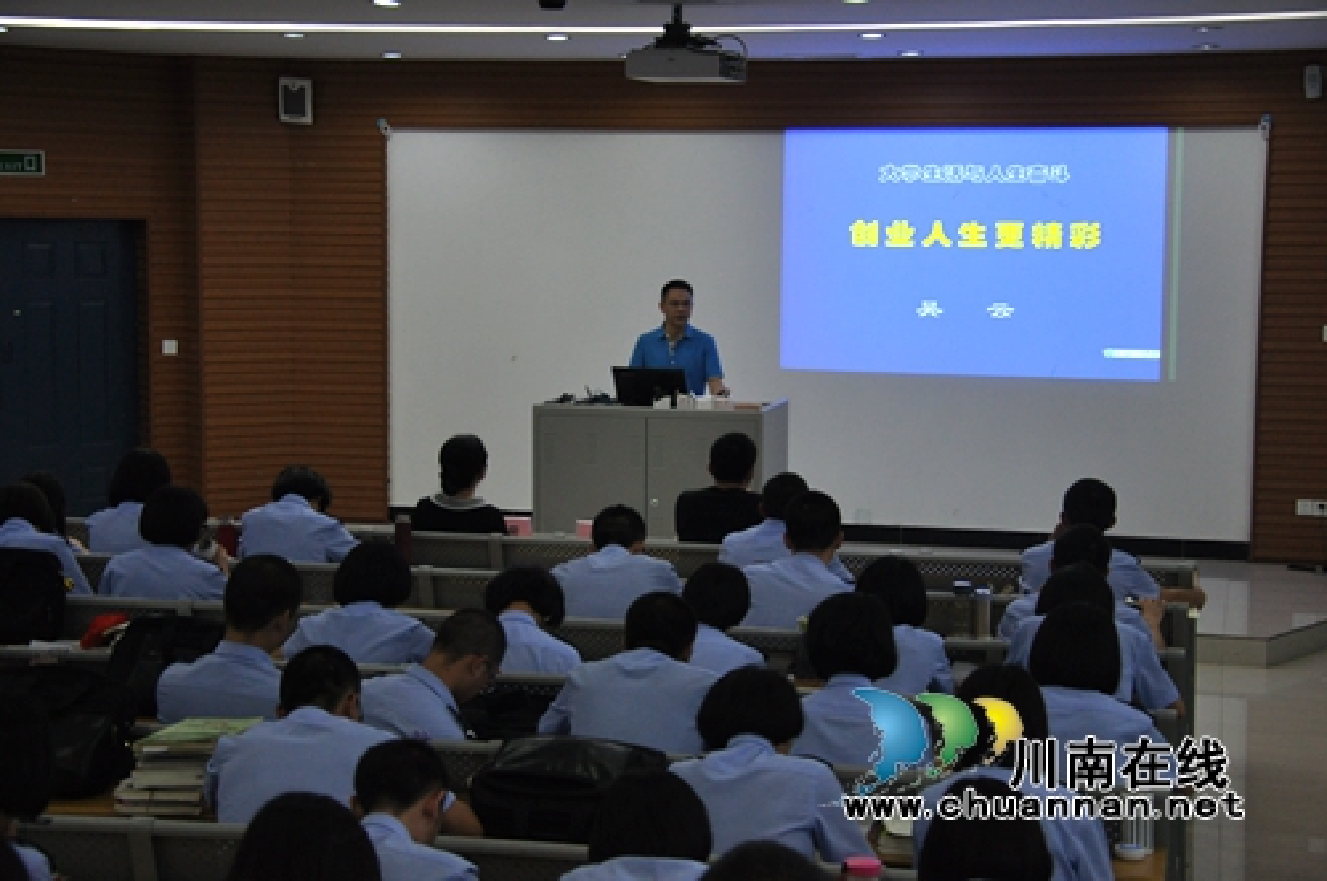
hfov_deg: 29.9
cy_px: 440
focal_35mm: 68
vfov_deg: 20.1
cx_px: 664
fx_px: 2485
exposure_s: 1/50
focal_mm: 45
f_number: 4.8
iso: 800
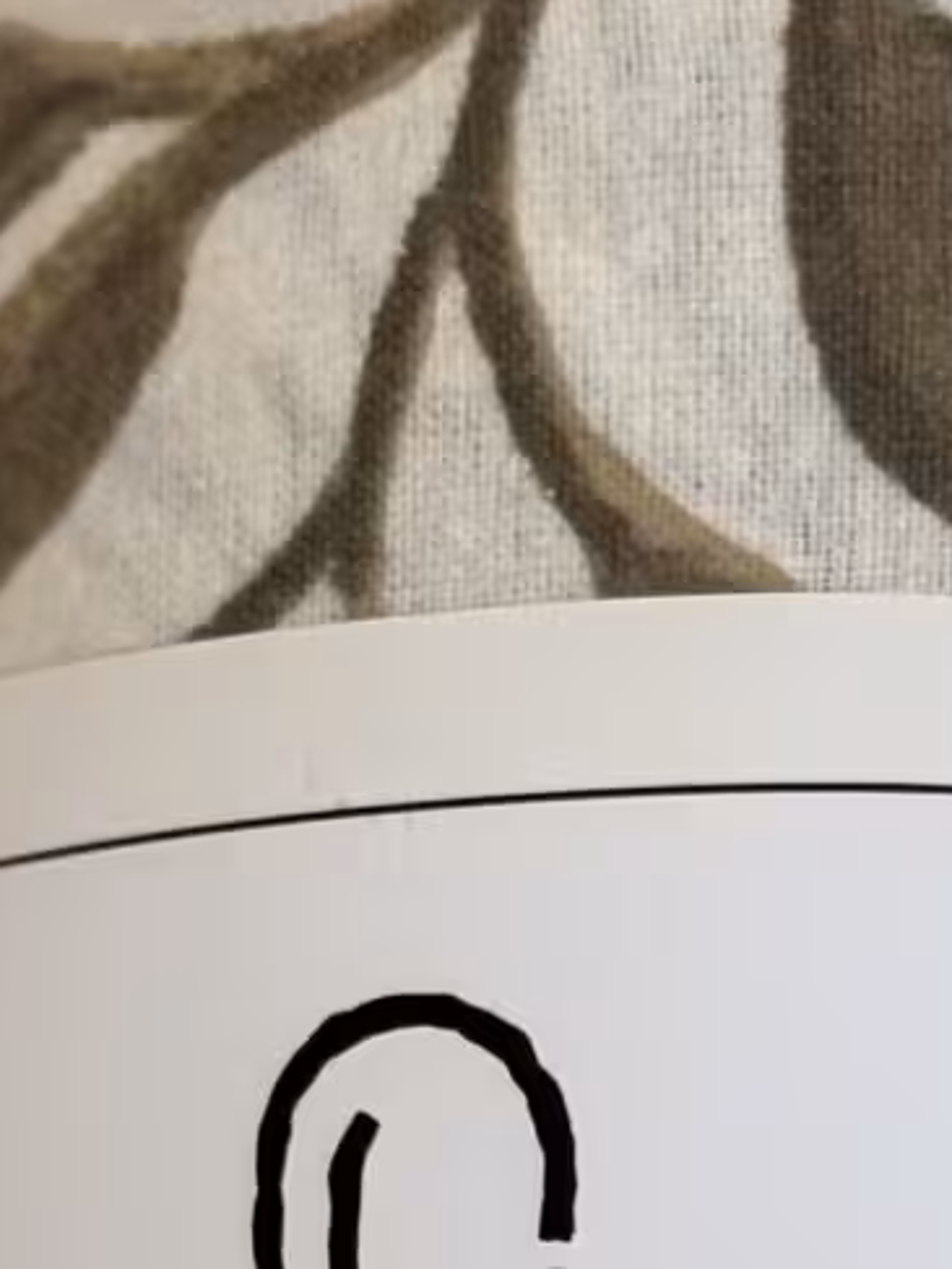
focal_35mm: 252
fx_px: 9241
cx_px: 942
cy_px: 1789
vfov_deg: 7.7
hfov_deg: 5.9
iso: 64
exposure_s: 1/774
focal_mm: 6.76
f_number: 1.78
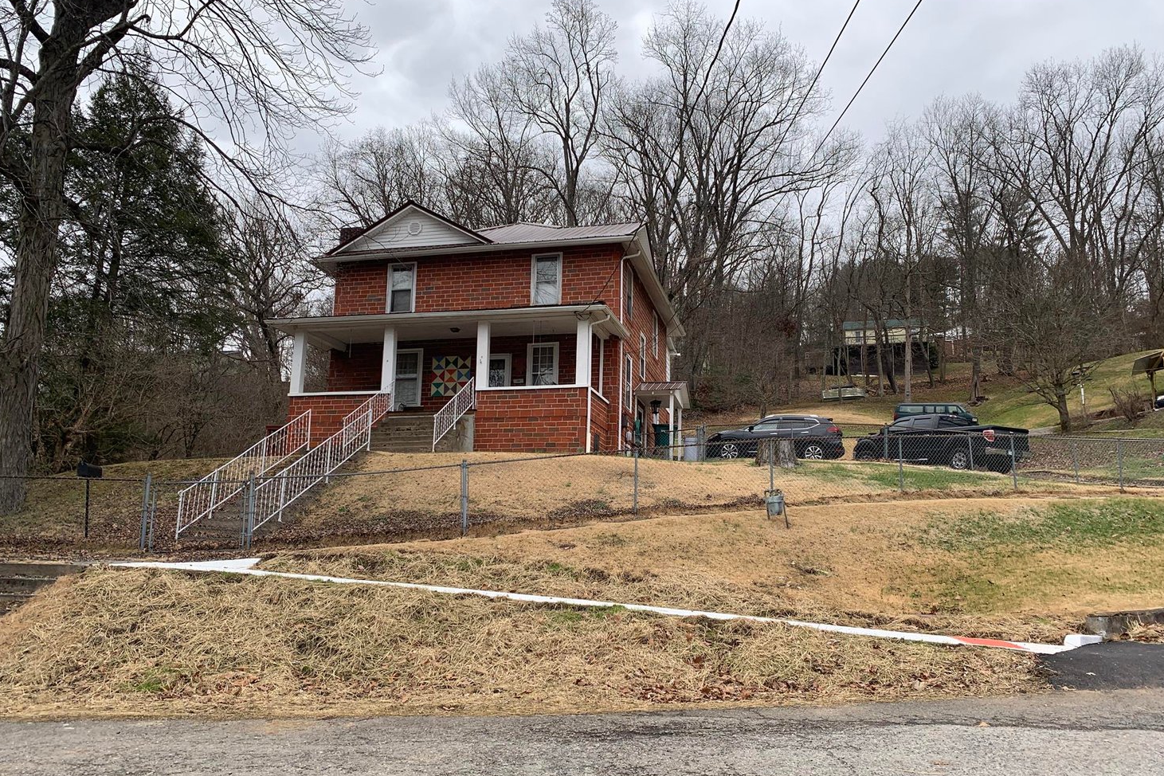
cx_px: 575
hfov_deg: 65.5
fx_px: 905
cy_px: 415
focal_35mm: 28
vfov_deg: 46.4
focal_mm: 4.25
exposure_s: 1/478
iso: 25
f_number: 1.8
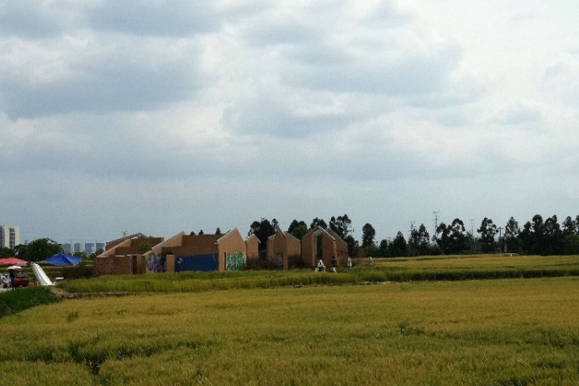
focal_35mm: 63
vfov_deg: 21.4
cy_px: 283
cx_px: 308
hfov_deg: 31.9
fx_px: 1013
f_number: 18
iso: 1600
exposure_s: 1/1250
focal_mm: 31
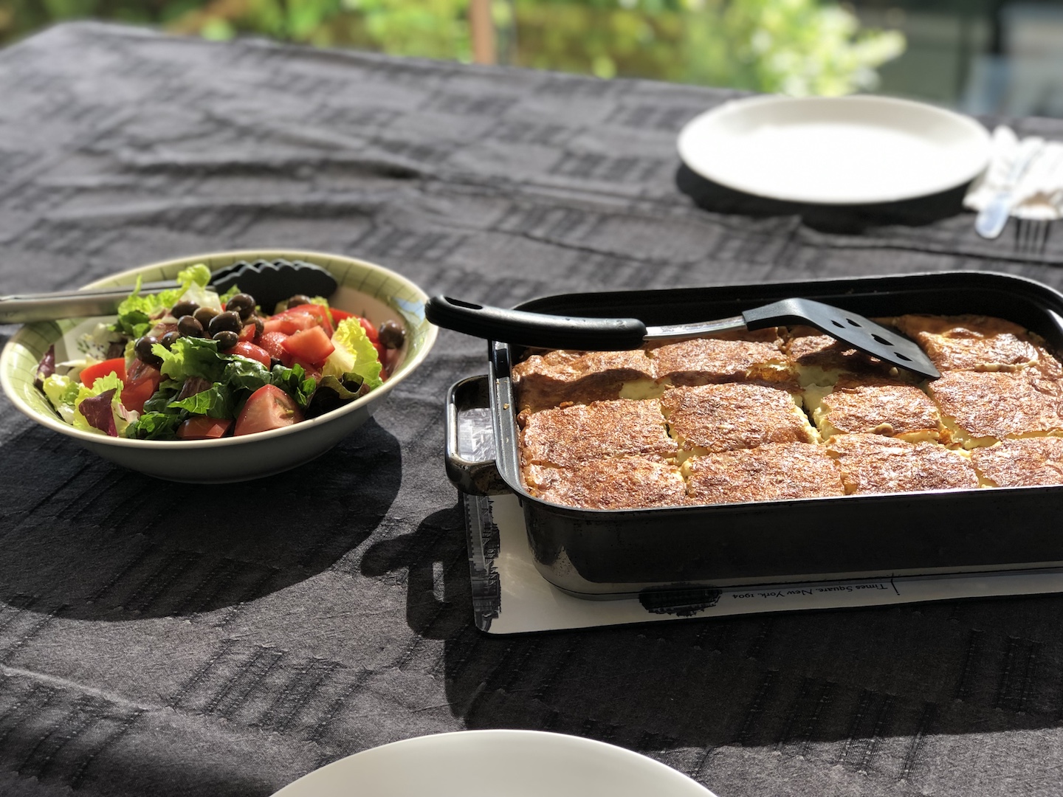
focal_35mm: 57
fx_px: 1750
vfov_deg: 25.7
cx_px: 532
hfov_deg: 33.8
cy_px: 398
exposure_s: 1/60
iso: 20
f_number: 2.8
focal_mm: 6.6
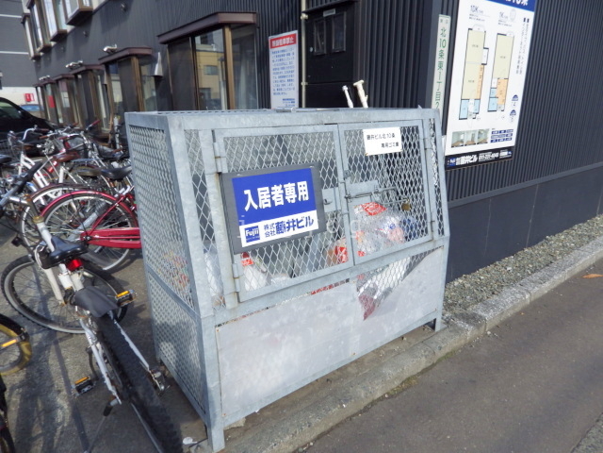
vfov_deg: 61.1
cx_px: 302
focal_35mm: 22
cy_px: 226
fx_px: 383
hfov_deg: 76.4
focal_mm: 4
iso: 100
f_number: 3.1
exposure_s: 1/640
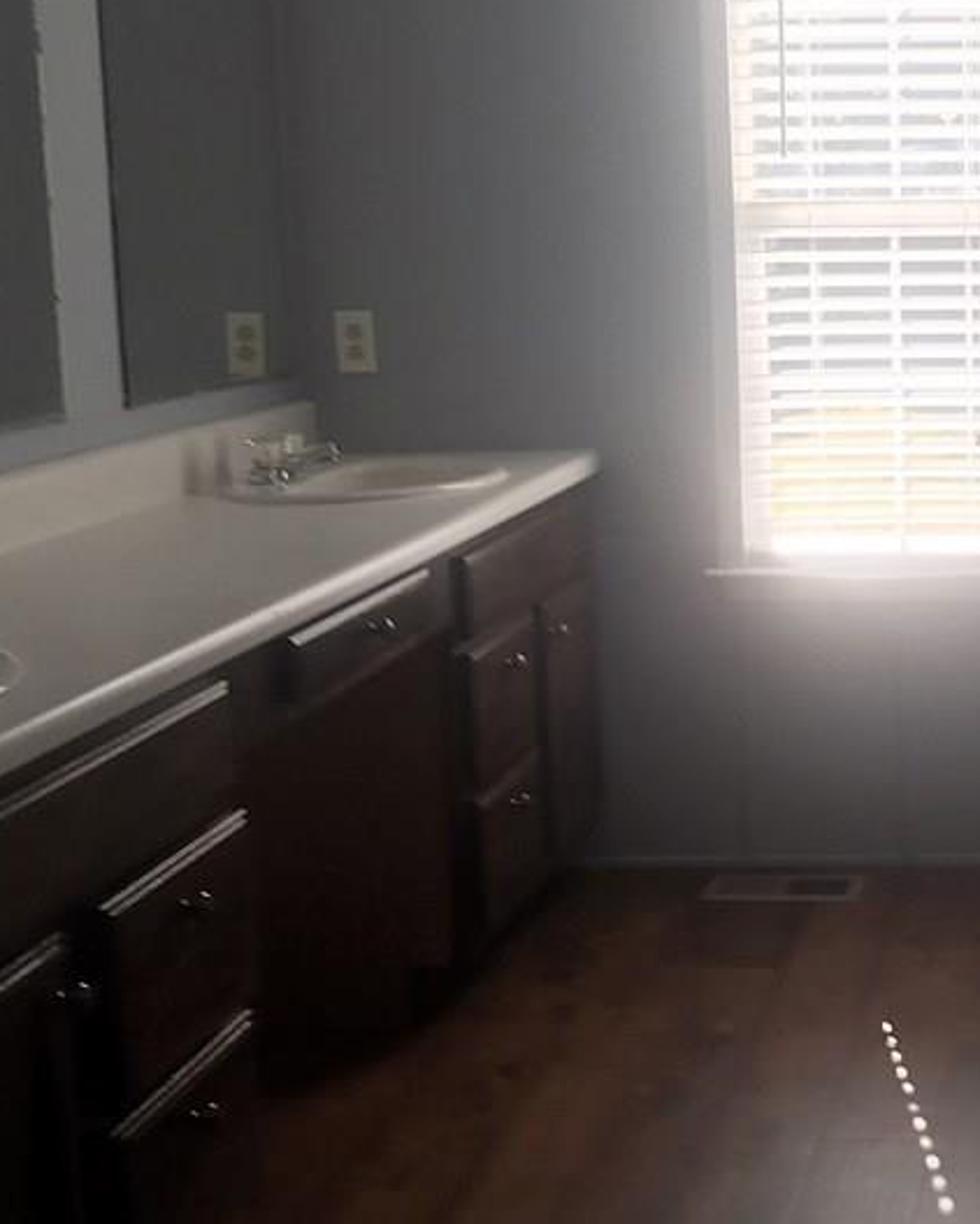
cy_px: 485
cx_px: 1068
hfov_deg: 25.7
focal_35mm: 55
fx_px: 1993
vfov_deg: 34.0
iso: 25
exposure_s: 1/120
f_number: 2.2
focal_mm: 4.15
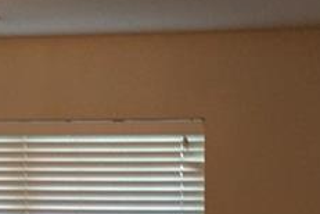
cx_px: 251
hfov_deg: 13.9
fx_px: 1307
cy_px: 388
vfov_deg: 8.9
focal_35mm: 147
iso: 64
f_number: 2.4
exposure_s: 1/24
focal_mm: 3.3
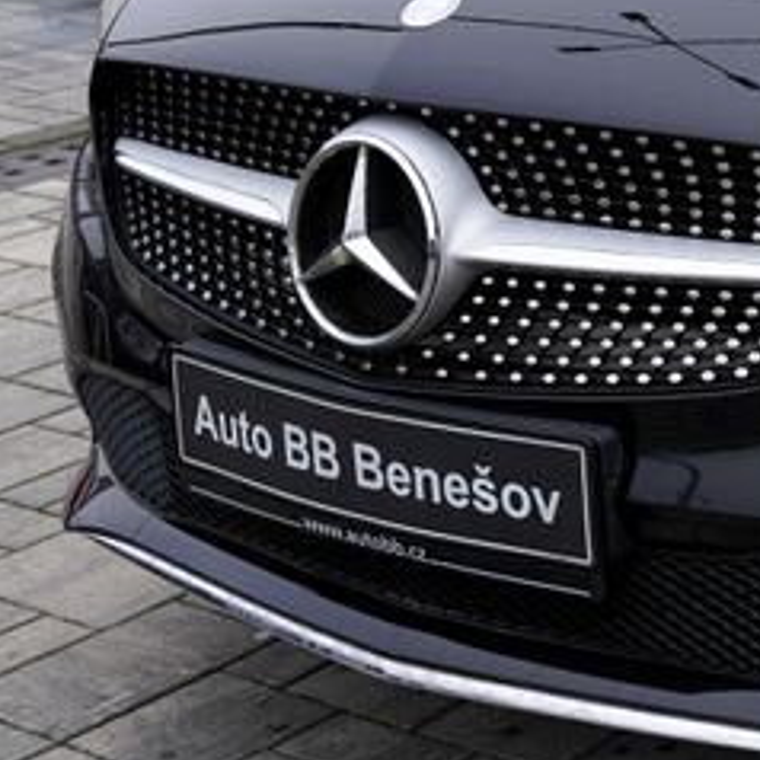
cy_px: 27
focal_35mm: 106
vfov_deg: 16.1
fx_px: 2633
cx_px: 1111
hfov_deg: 15.3
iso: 100
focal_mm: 29
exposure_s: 1/80
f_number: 4.5
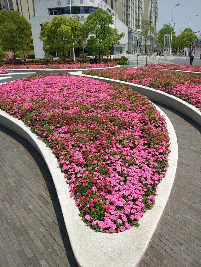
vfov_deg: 63.4
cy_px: 134
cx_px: 100
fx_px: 217
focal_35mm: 28
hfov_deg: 49.8
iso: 101
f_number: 2
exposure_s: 1/1314
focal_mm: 4.26
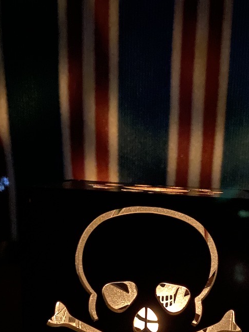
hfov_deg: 28.0
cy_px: 292
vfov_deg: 35.5
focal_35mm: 51
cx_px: 197
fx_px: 490
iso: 800
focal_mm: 4.25
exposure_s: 1/2
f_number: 1.8
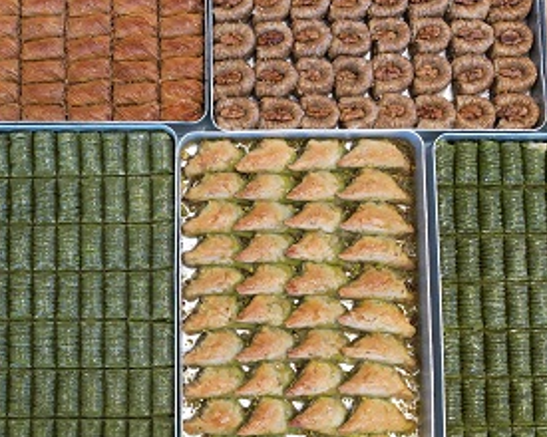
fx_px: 729
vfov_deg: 33.0
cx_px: 181
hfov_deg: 40.6
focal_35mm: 45
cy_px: 304
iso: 100
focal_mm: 8.38
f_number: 2.8
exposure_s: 1/40
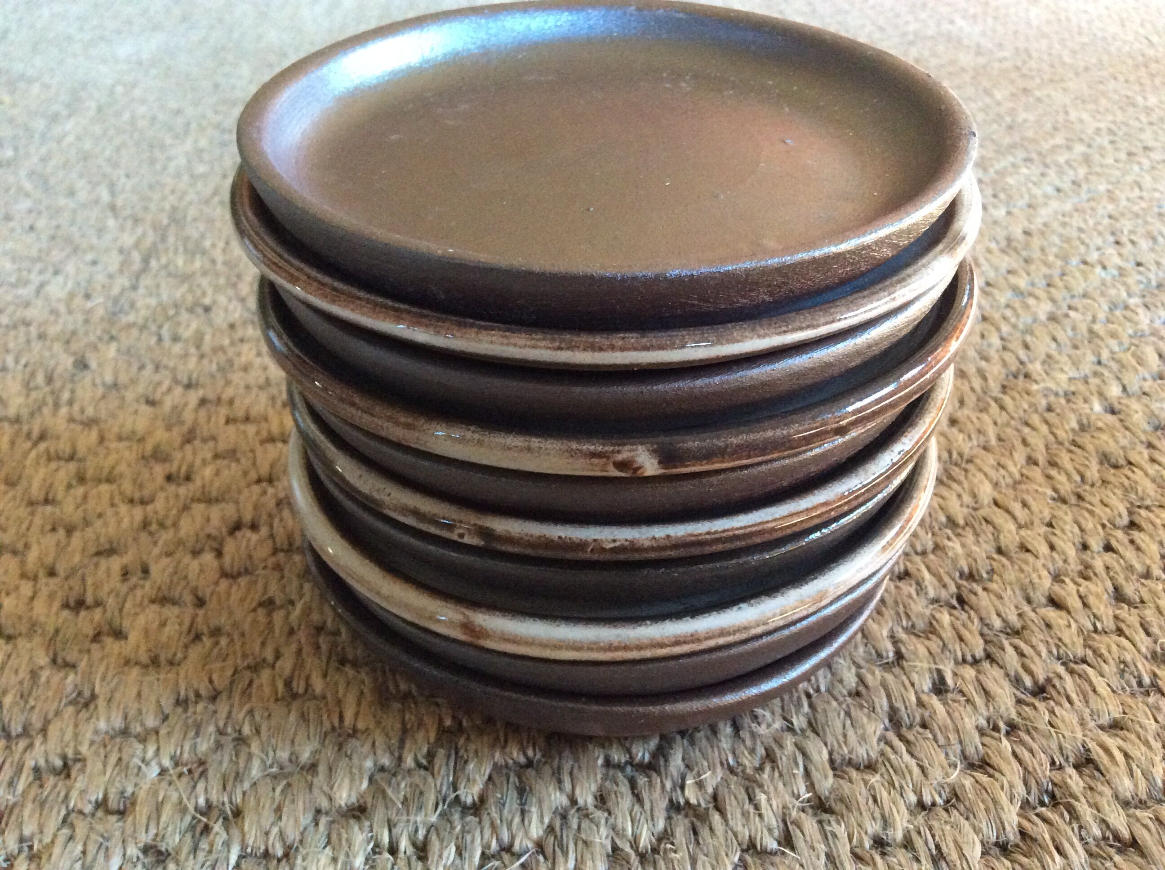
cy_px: 435
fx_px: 1075
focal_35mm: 32
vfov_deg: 44.1
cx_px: 582
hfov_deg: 56.9
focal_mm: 3.3
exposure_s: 1/17
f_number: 2.4
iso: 400
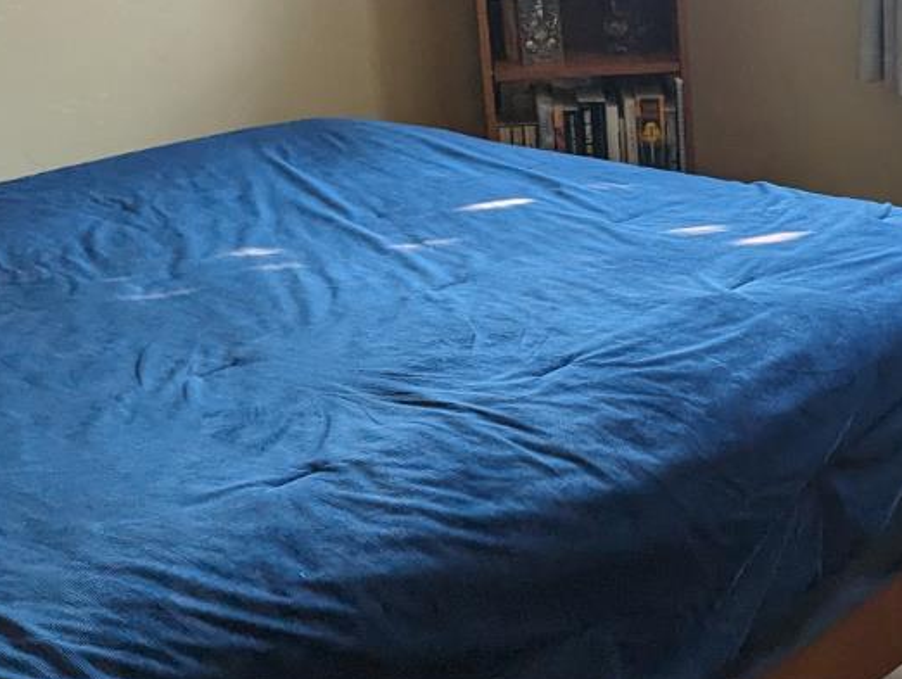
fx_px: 1800
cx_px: 916
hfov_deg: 26.5
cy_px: 267
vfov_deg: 21.3
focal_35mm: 69
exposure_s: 1/125
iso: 123
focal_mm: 6.81
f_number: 1.85
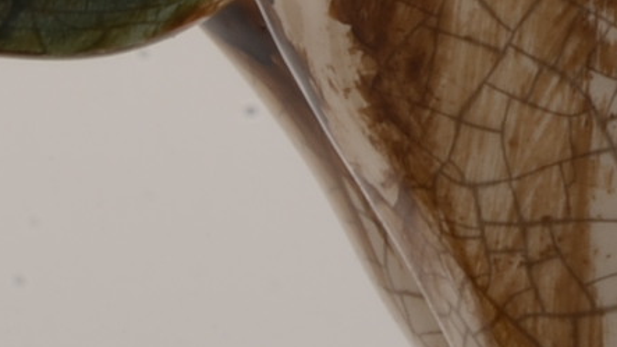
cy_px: -425
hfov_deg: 4.5
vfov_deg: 2.5
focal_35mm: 480
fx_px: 7850
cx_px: 896
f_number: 36
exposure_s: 1/200
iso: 100
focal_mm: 55
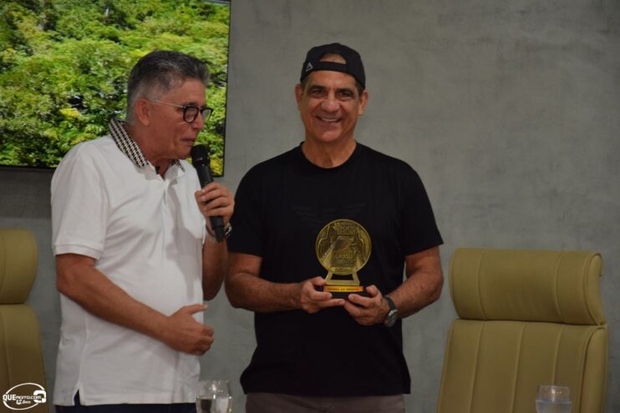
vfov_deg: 8.7
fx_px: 2713
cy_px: 206
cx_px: 310
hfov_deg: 13.0
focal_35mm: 158
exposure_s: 1/80
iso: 800
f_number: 5.6
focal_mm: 105
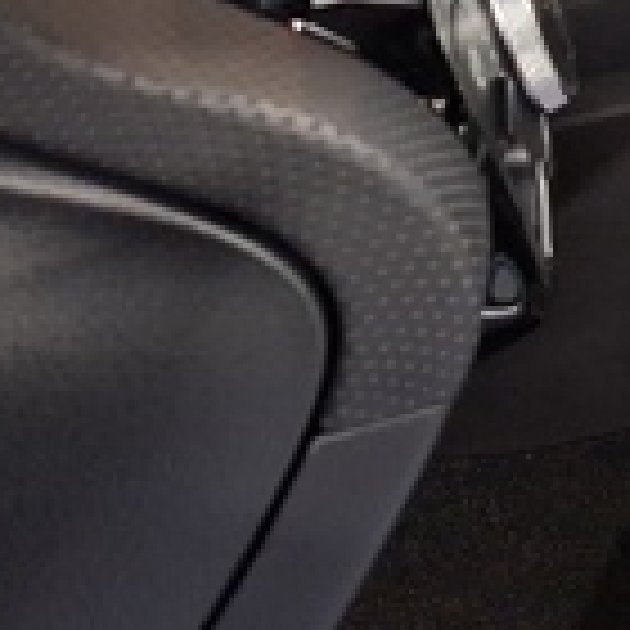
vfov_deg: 13.4
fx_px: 2389
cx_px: 1665
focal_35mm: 116
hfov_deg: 11.5
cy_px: -536
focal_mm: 5.54
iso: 800
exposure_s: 1/20
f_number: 1.8
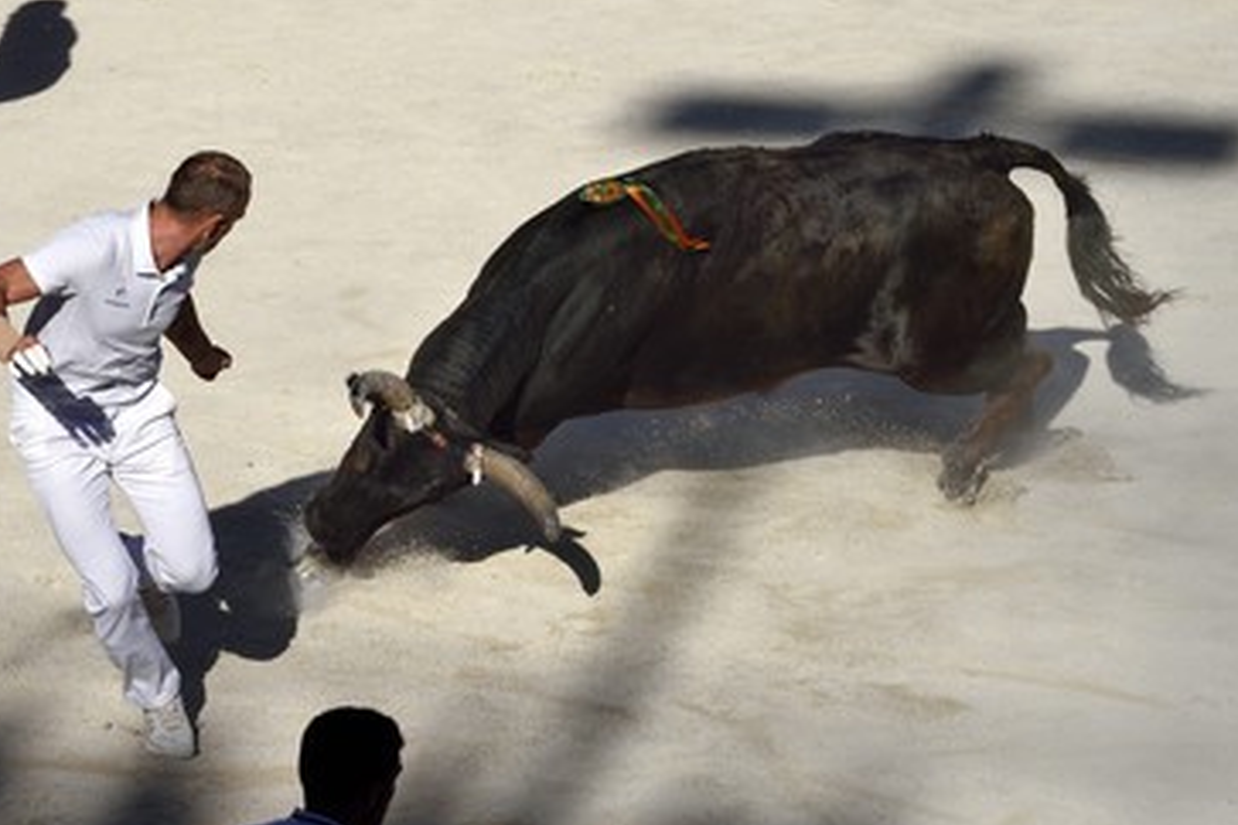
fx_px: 5364
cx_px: 552
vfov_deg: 8.8
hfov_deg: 13.2
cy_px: 406
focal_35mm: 156
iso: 400
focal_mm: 135
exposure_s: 1/1250
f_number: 11
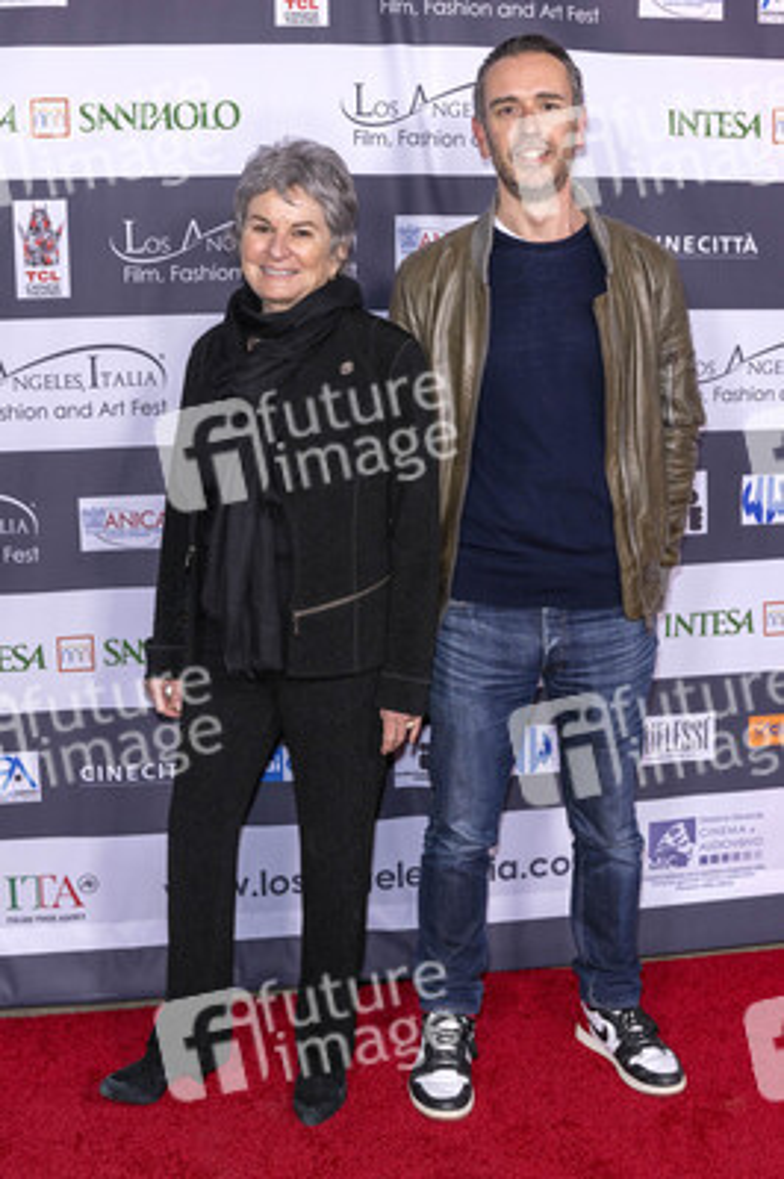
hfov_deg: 31.8
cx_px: 392
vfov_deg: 46.4
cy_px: 590
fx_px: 1374
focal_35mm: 42
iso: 800
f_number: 5.6
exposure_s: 1/200
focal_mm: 42
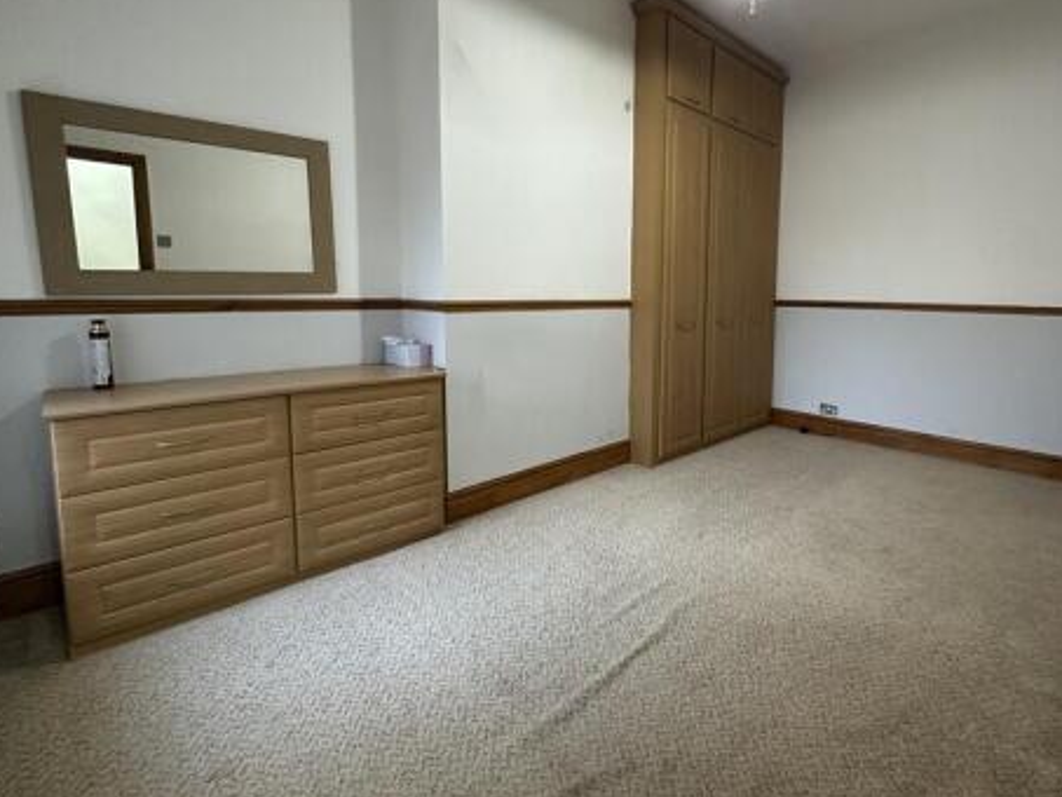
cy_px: 346
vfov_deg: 71.3
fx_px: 552
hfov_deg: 86.8
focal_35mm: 18
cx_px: 629
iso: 400
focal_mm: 2.22
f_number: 2.2
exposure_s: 1/50
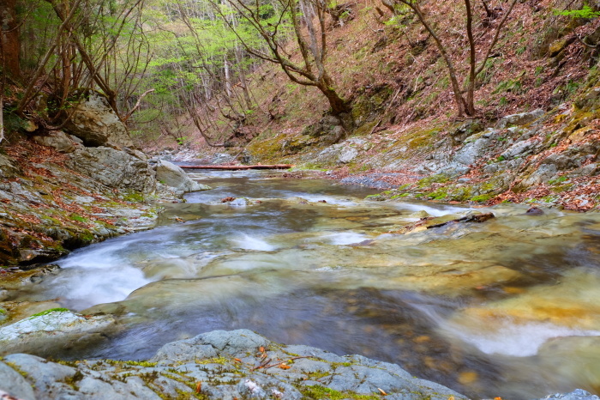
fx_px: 450
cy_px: 200
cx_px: 300
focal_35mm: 27
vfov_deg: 47.9
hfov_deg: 67.4
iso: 200
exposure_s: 1/2
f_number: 22
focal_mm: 18
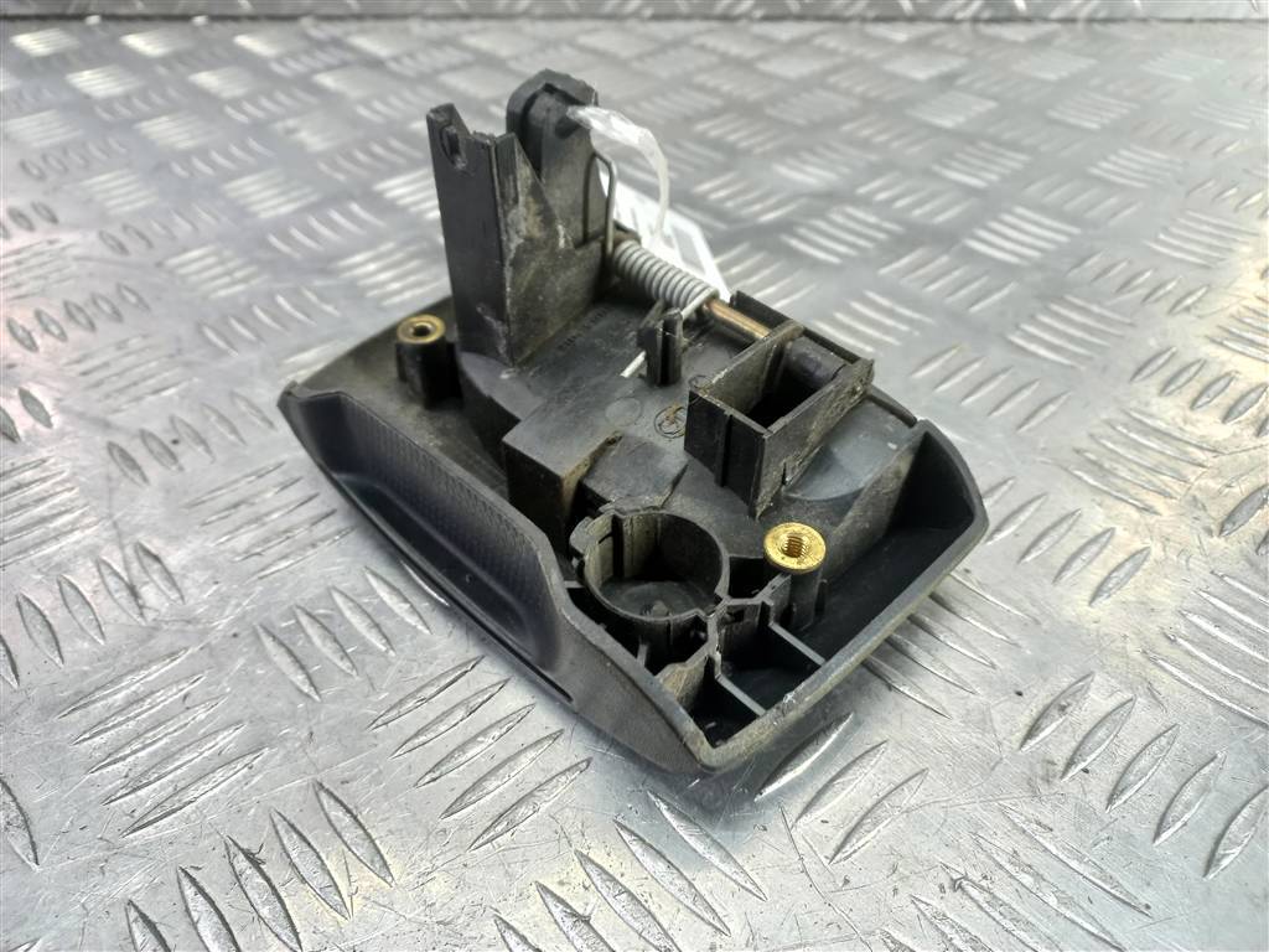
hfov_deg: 69.4
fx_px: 916
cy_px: 476
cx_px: 634
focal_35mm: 25
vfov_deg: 54.9
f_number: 1.8
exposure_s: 1/50
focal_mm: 4.6
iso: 125
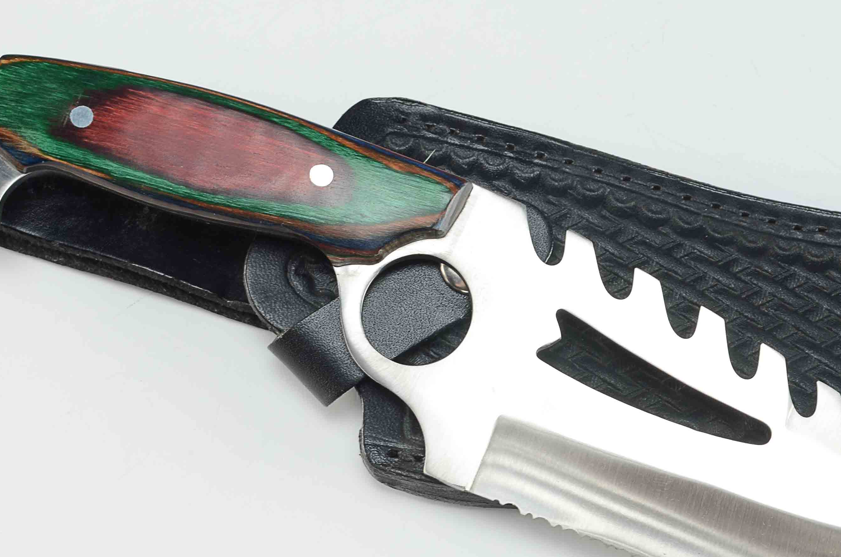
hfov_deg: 21.0
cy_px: 301
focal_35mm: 97
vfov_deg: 14.1
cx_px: 526
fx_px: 2260
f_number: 10
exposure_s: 1/80
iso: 100
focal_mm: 35
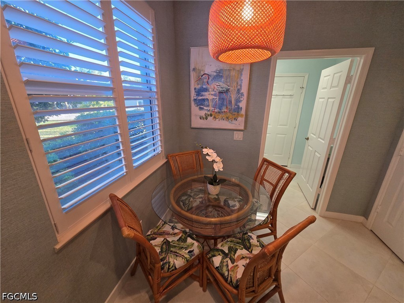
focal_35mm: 13
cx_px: 202
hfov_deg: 106.2
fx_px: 152
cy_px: 152
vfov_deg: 89.9
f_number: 2.2
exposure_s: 1/120
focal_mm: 2.2
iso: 250
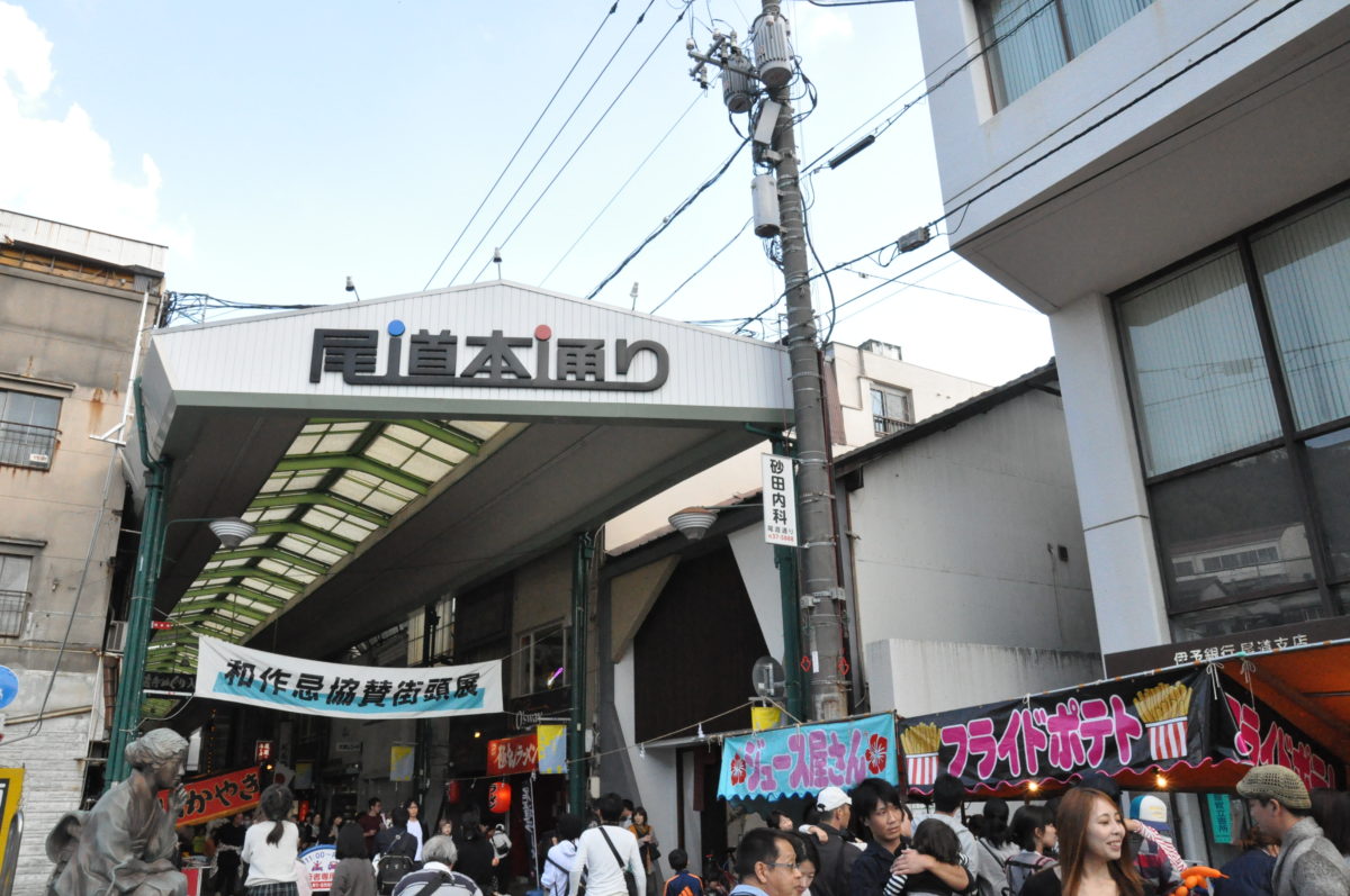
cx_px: 675
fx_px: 1011
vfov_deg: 47.8
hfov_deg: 67.4
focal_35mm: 27
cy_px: 448
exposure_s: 1/500
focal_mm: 18
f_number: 11
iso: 3200
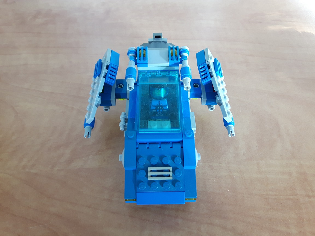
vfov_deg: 45.4
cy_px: 118
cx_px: 158
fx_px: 282
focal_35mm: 31
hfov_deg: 58.4
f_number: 1.9
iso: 125
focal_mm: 3.7
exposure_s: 1/33
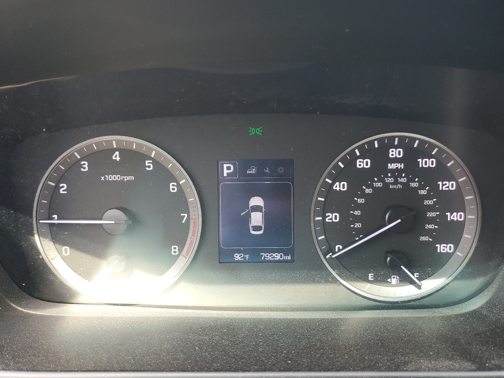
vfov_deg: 53.1
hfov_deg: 67.3
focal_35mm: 26
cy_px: 189
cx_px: 252
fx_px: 379
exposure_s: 1/120
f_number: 1.5
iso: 87
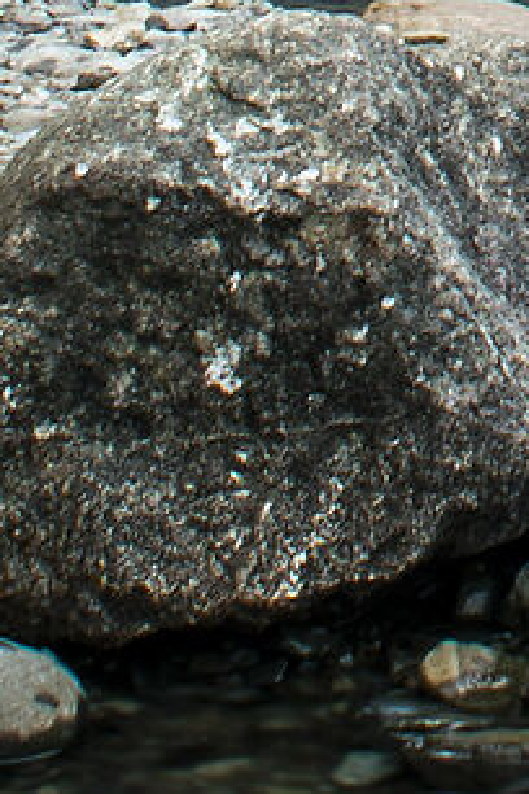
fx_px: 4672
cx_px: 1203
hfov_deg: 6.2
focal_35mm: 212
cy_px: -978
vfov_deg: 8.9
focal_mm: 18
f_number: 22
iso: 100
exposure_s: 1.6
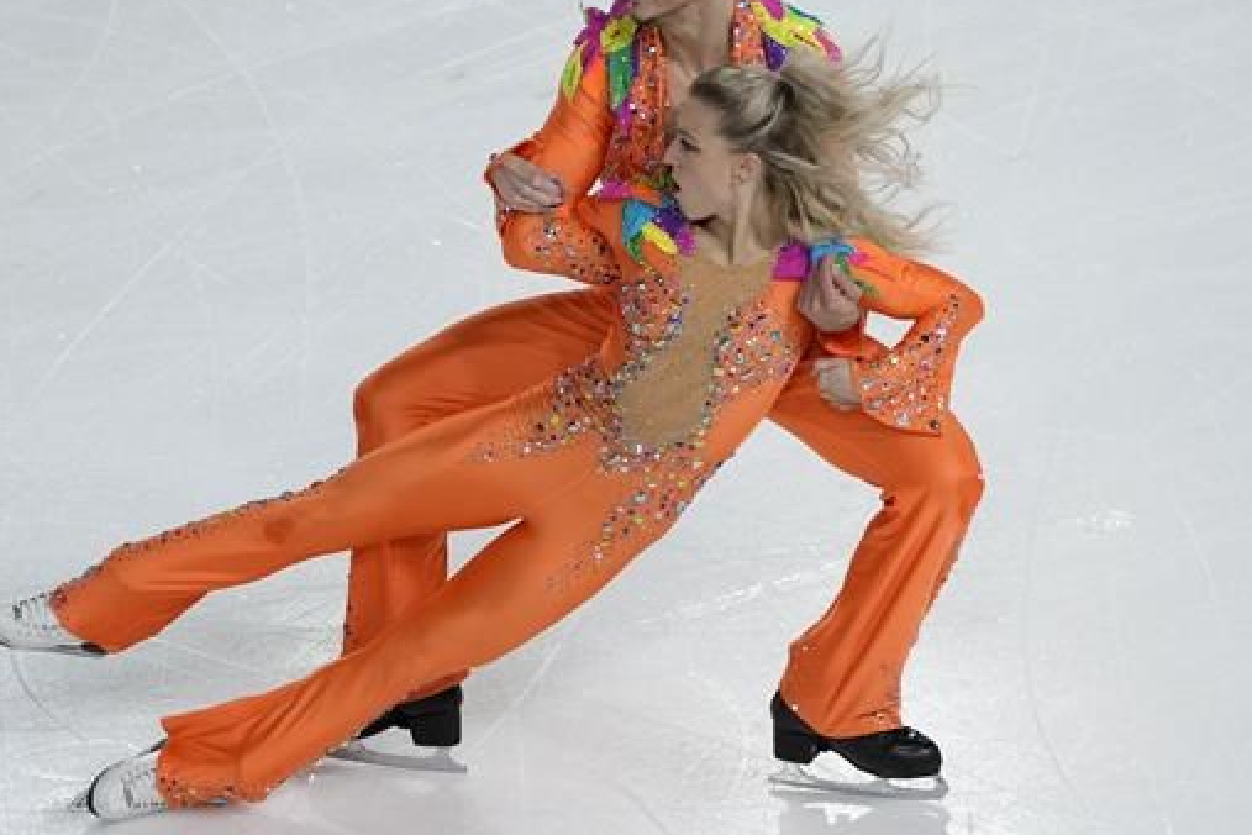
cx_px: 595
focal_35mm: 300
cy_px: 345
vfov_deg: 4.6
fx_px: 10433
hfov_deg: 6.9
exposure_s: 1/3200
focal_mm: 156
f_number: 2.8
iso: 2000
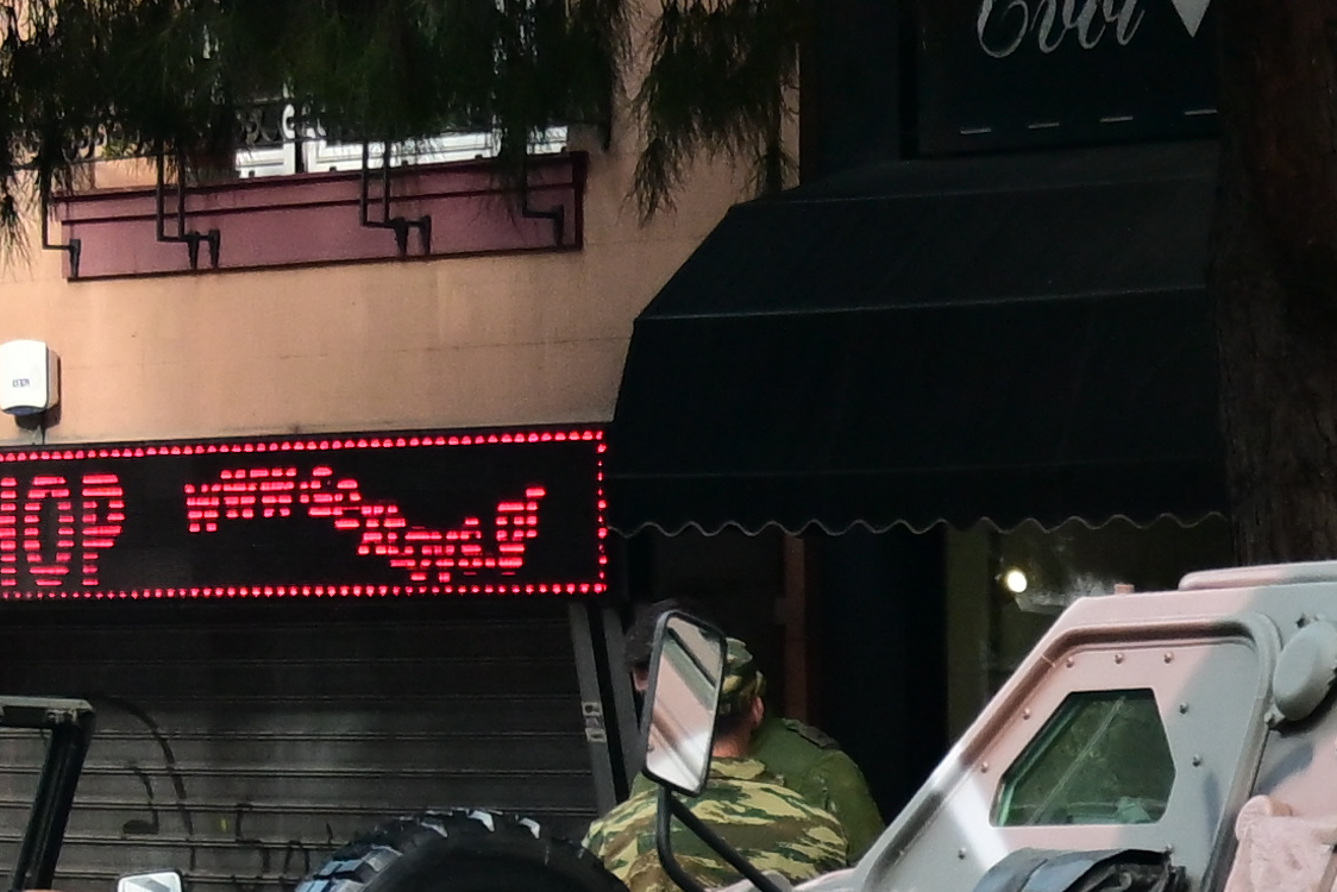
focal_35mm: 257
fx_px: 9547
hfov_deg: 7.8
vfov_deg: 5.3
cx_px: 2195
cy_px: 1161
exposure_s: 1/1250
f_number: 4
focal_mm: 35
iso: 400
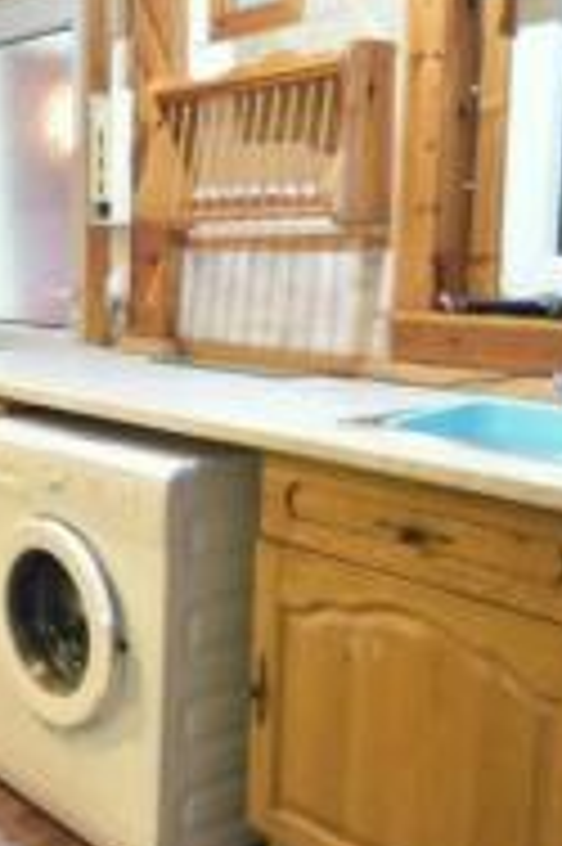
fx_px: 1024
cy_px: 331
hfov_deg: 27.3
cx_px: -103
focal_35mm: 44
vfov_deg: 44.6
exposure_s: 1/20
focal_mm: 11.5
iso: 900
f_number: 4.5
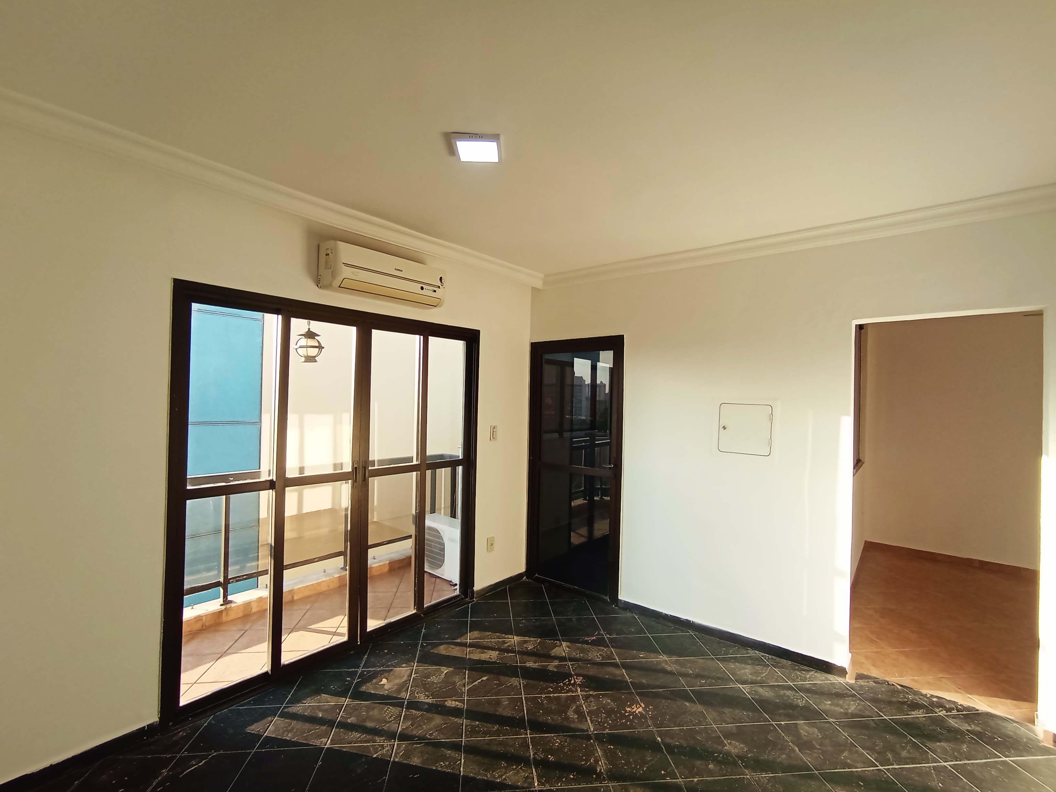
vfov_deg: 78.1
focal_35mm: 16
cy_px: 396
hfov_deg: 94.5
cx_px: 528
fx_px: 488
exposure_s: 1/120
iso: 54
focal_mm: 1.65
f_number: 2.2
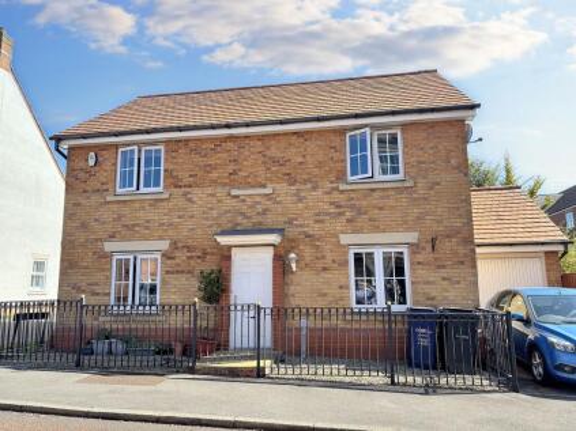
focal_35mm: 26
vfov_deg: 53.0
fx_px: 433
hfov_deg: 67.3
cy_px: 216
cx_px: 288
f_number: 1.6
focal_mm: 6
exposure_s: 1/1311
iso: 50
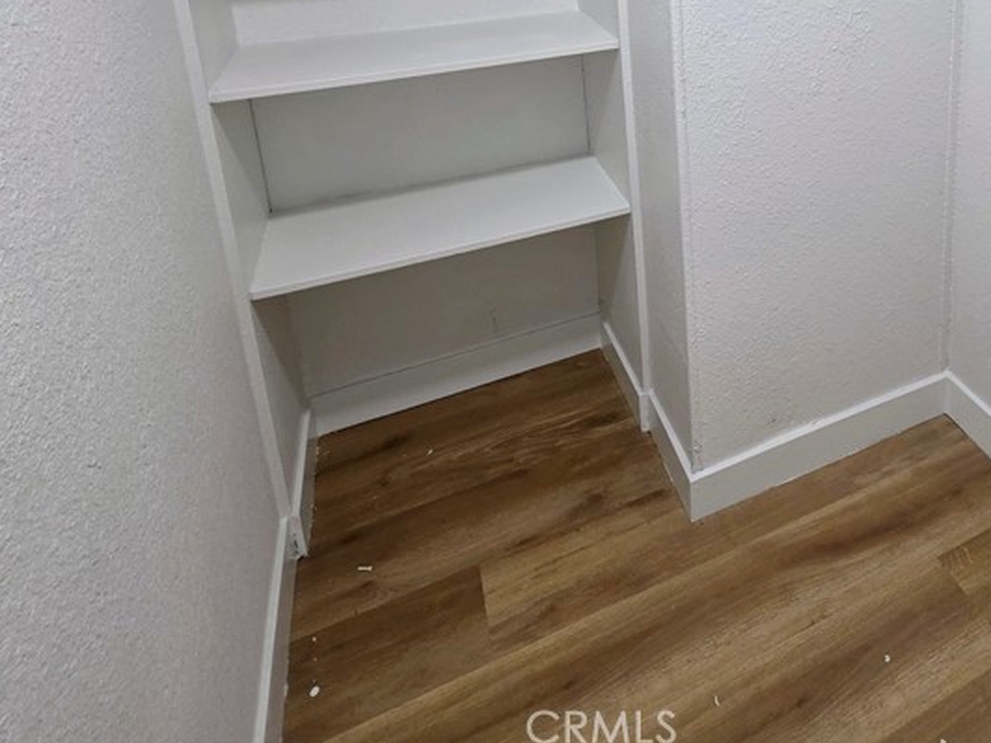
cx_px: 794
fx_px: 716
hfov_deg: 63.4
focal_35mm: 25
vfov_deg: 47.7
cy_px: 39
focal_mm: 2.2
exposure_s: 1/120
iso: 250
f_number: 1.9
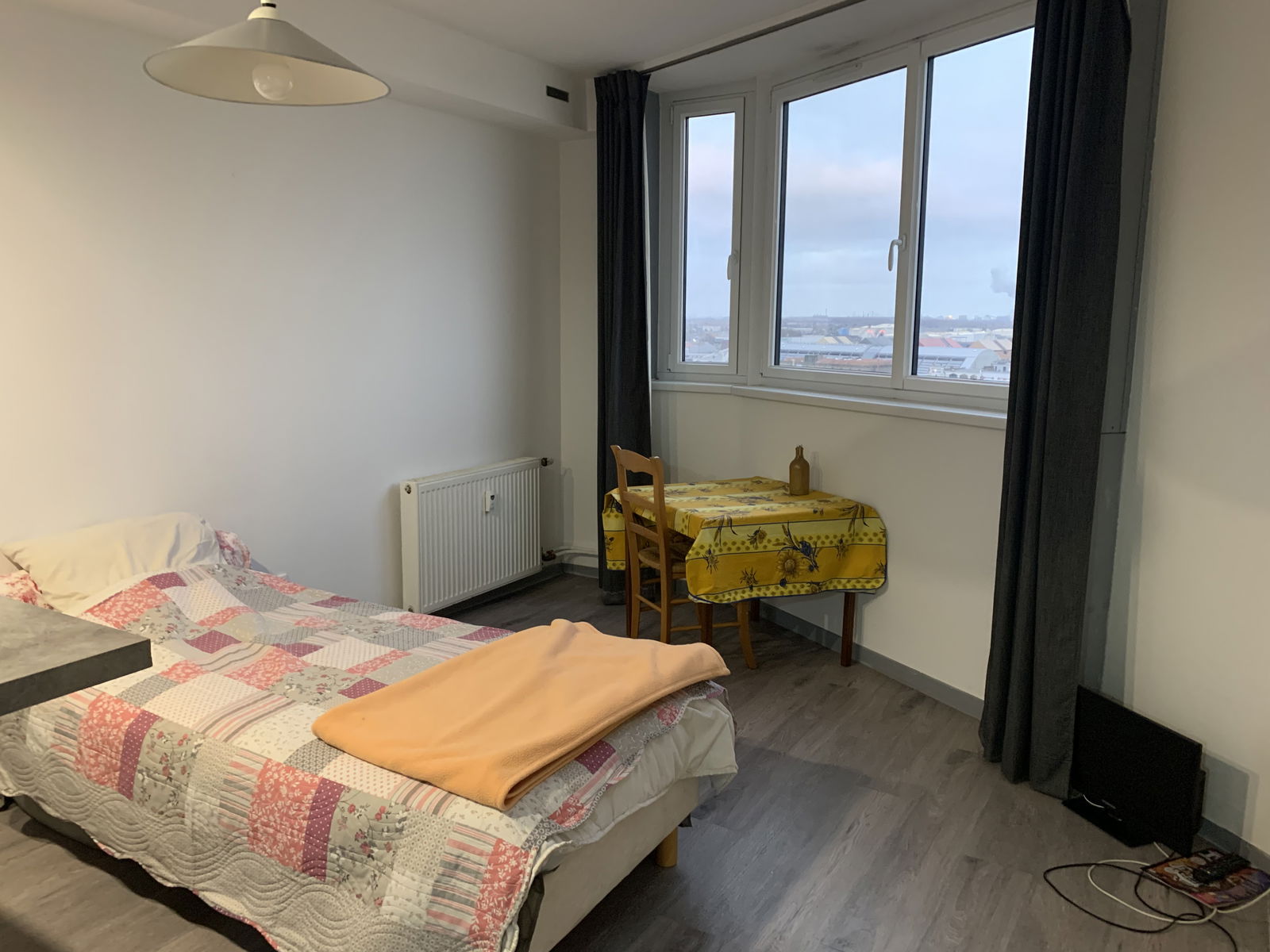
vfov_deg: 53.1
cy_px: 476
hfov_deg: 67.3
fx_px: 954
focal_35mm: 26
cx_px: 635
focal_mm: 4.25
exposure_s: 1/33
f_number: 1.8
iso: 250
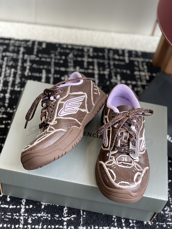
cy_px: 114
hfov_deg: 28.0
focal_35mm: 52
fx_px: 345
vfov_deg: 36.8
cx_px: 86
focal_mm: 6
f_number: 2
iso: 40
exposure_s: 1/122
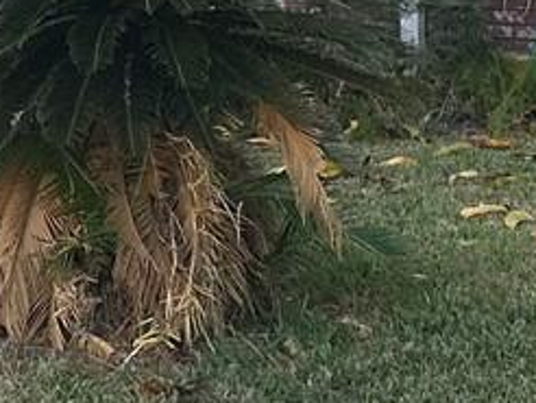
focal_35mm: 156
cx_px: 211
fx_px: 2418
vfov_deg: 9.0
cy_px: -392
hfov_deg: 12.6
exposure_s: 1/412
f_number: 1.78
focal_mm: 6.86
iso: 80
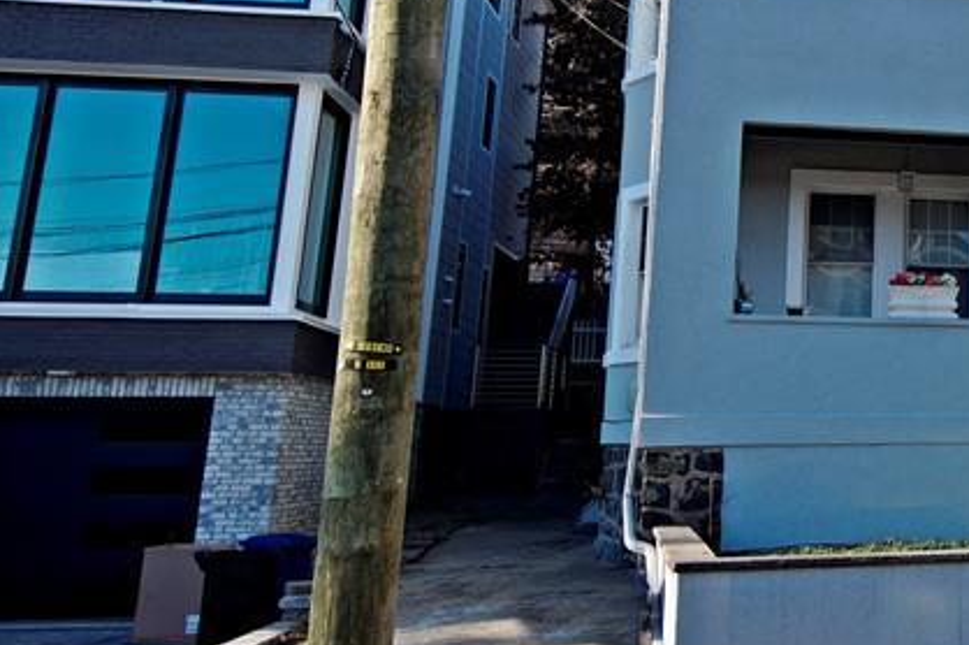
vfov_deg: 26.9
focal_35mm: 49
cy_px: 125
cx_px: 1036
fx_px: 1318
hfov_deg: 35.3
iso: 125
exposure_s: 1/400
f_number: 4
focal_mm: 20
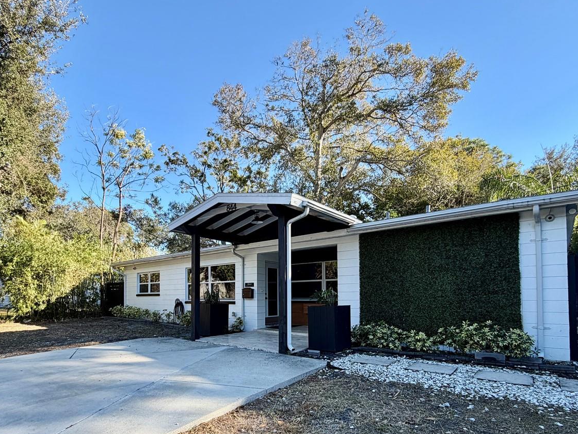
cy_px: 288
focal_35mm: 20
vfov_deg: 64.3
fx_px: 334
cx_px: 251
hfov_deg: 81.3
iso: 50
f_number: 2.2
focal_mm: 2.22
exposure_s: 1/502
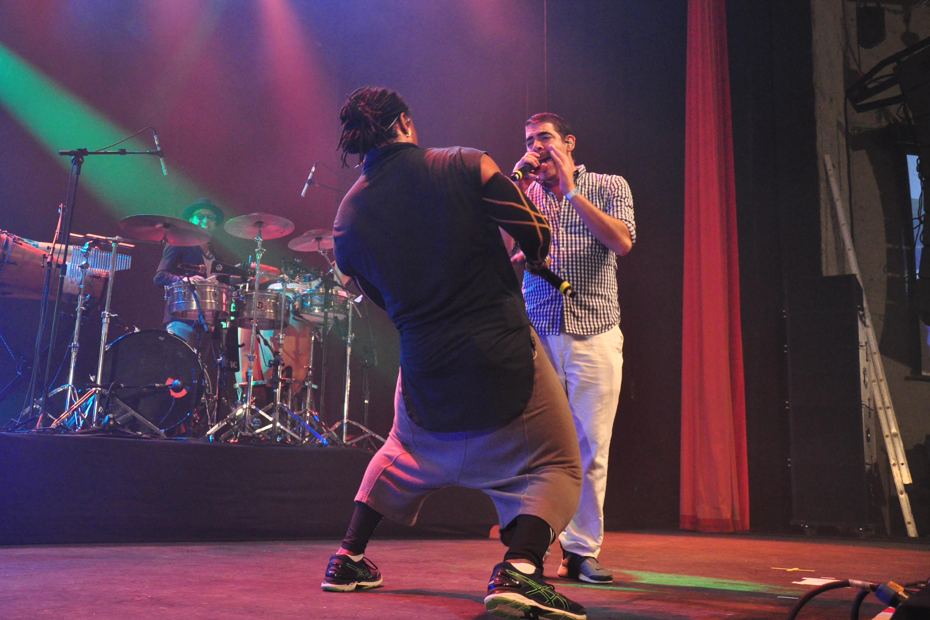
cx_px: 460
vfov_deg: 35.9
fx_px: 956
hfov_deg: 51.9
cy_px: 306
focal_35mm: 37
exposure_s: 1/80
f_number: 3.8
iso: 2000
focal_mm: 24
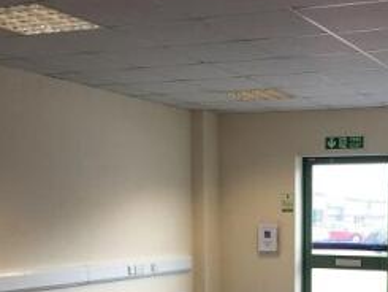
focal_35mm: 69
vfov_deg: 20.3
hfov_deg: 27.6
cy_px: 321
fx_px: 774
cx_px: 308
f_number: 2.2
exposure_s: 1/60
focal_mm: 4.15
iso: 40
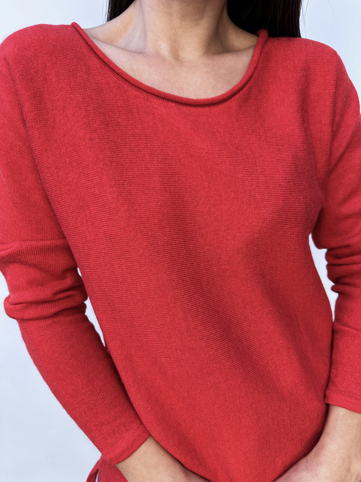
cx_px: 180
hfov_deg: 56.8
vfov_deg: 71.6
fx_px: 334
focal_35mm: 24
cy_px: 241
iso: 80
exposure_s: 1/144
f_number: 1.78
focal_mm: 6.86
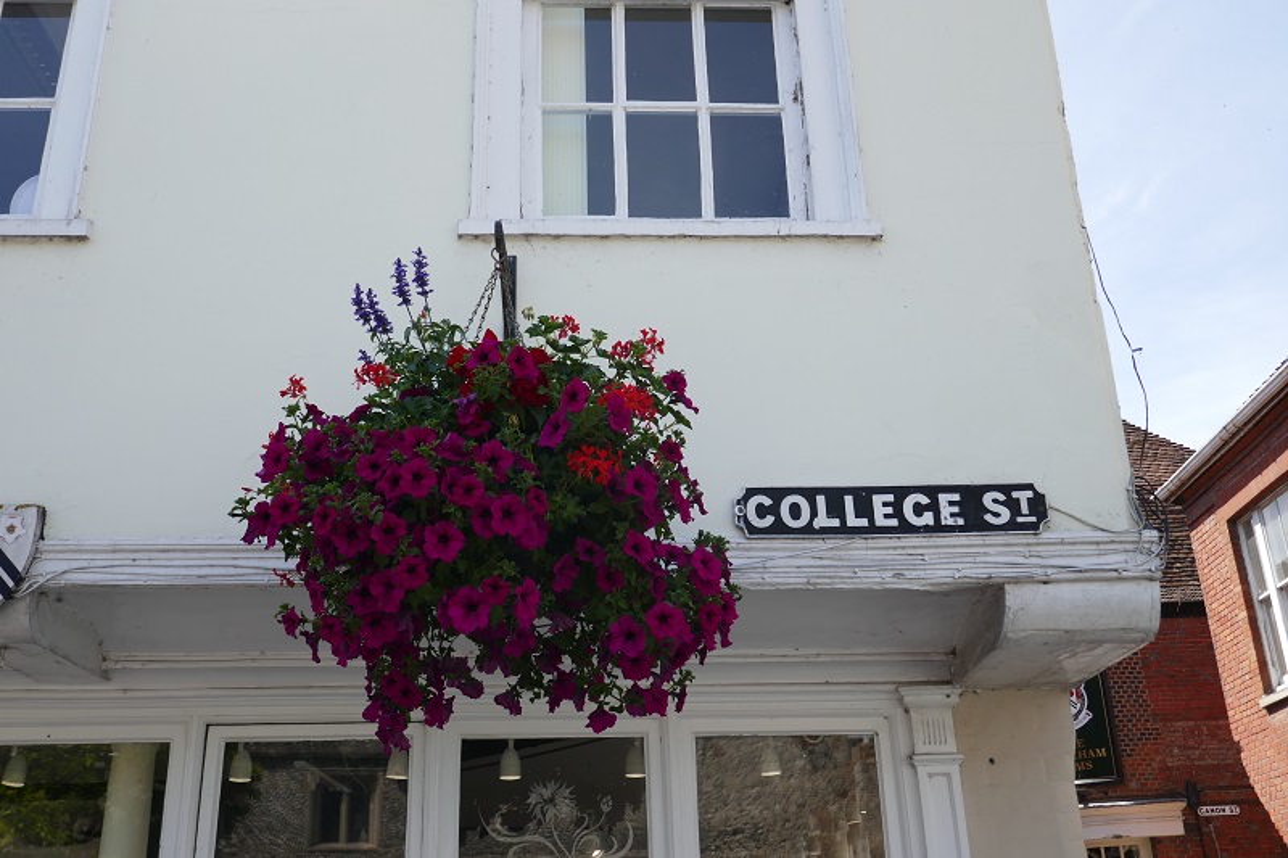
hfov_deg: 54.4
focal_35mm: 35
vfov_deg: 37.8
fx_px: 1252
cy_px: 429
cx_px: 644
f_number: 3.4
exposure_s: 1/500
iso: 125
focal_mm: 12.7
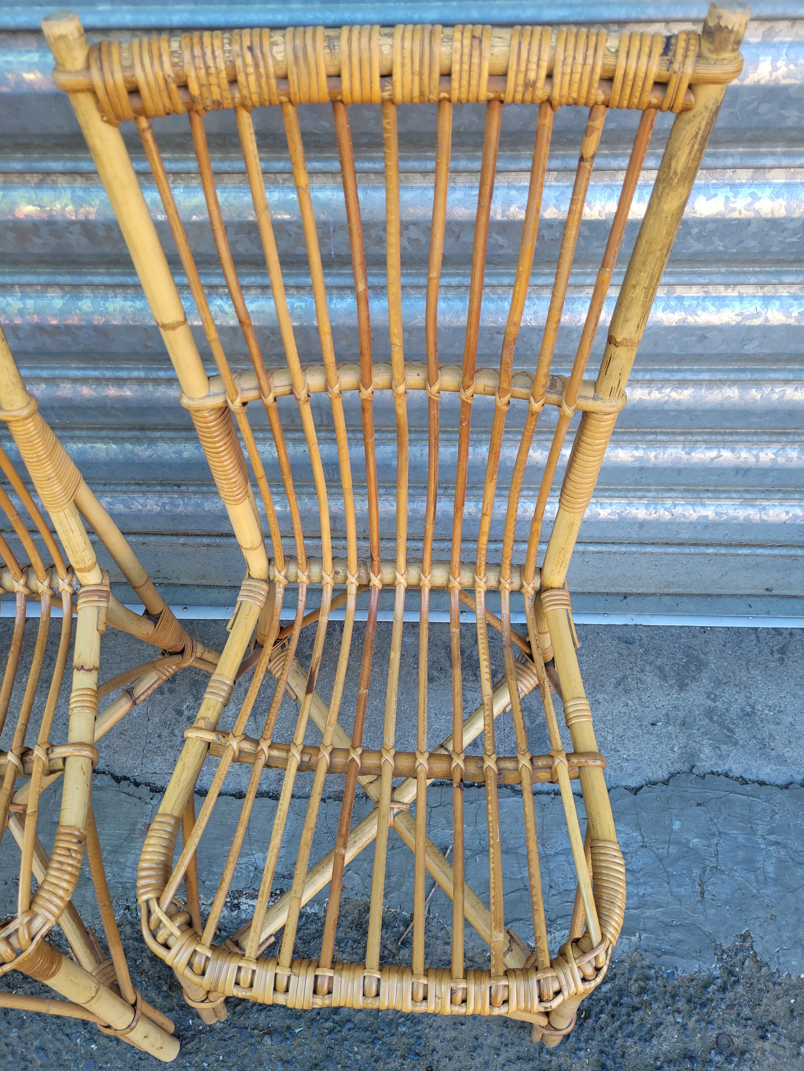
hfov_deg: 53.1
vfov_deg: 67.3
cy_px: 536
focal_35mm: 26
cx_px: 402
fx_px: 805
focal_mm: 5.4
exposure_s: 1/100
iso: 50
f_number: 1.8
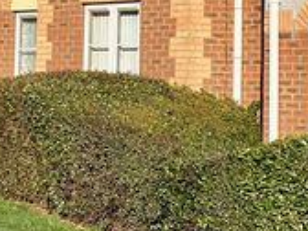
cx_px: 264
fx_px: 1993
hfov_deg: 8.8
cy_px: -158
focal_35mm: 224
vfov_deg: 6.5
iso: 64
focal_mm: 6.76
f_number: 1.78
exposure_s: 1/5618
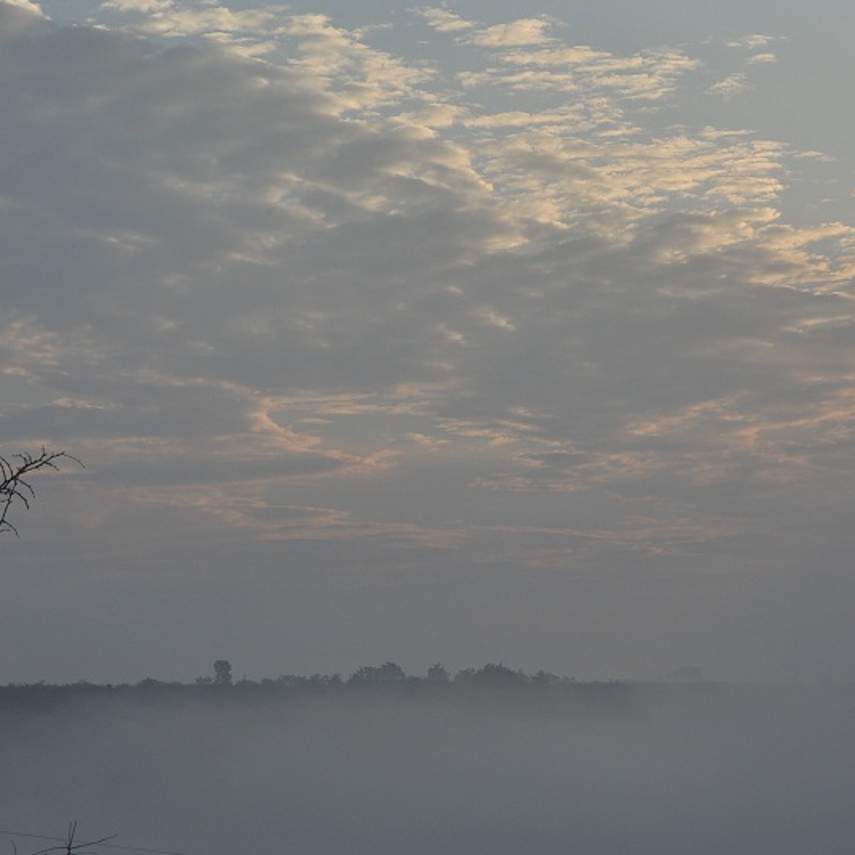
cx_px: 331
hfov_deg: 14.8
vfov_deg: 14.8
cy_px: 427
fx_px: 3297
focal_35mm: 118
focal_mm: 92
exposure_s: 1/500
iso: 320
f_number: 11
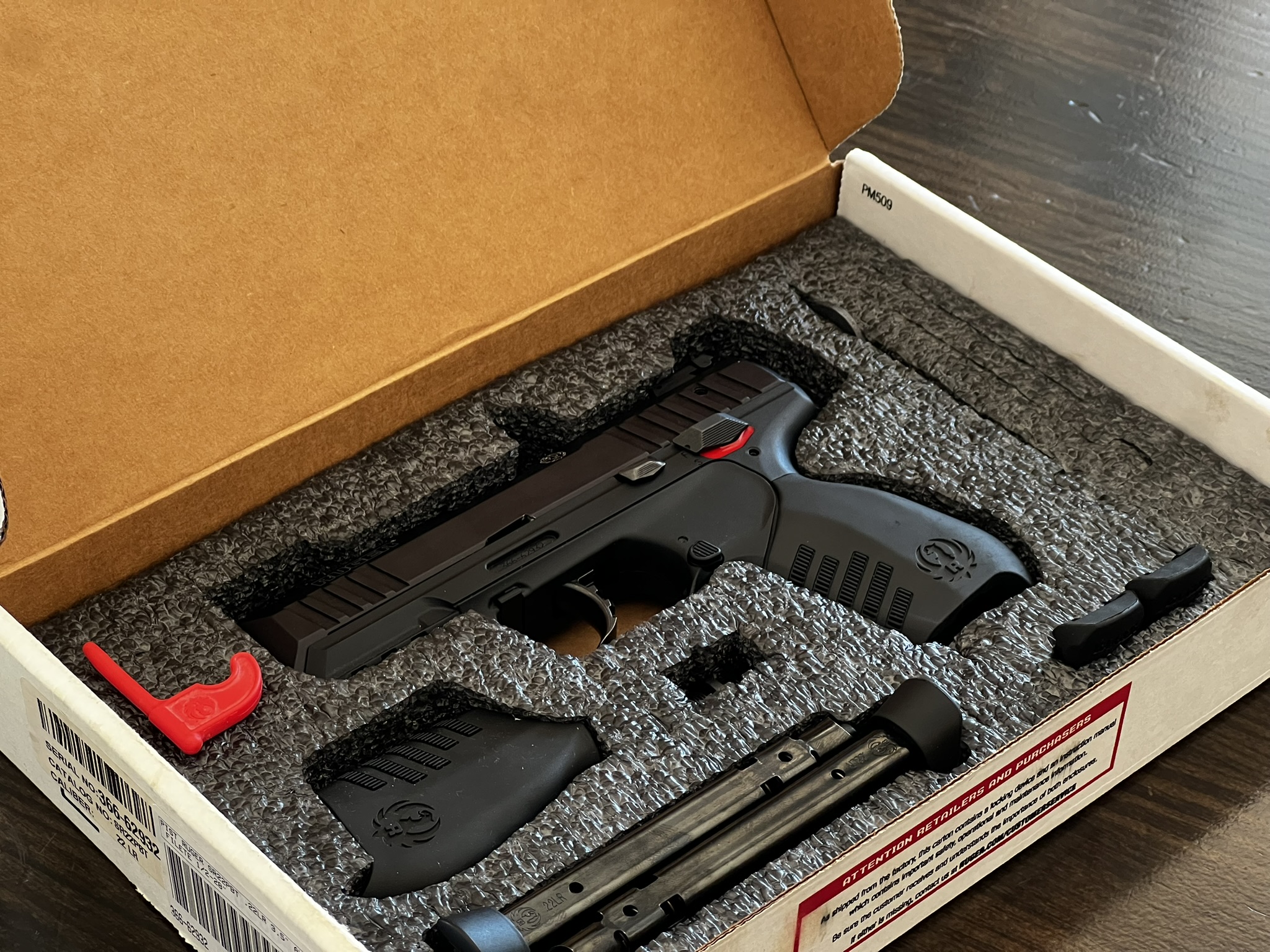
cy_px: 476
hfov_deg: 25.3
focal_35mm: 77
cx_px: 635
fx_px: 2825
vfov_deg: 19.1
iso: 320
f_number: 2.8
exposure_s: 1/100
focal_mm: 9
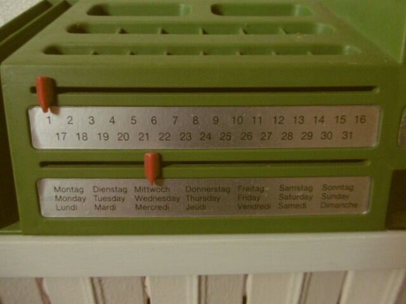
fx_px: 281
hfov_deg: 71.6
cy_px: 152
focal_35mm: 24
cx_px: 203
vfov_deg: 56.8
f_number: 3.1
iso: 400
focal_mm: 4.3
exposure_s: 1/30
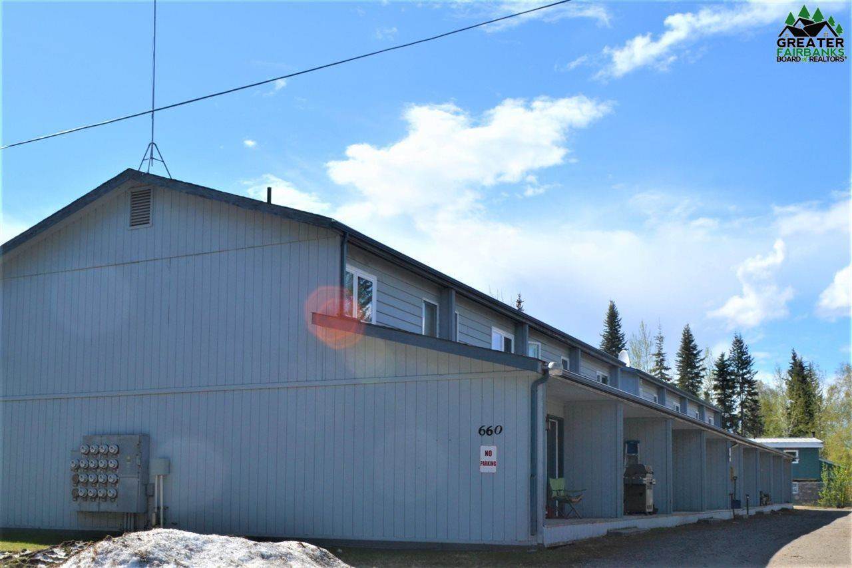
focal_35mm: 27
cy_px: 284
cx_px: 426
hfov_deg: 67.4
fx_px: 639
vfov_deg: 47.9
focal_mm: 18
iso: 100
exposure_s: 1/200
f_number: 9
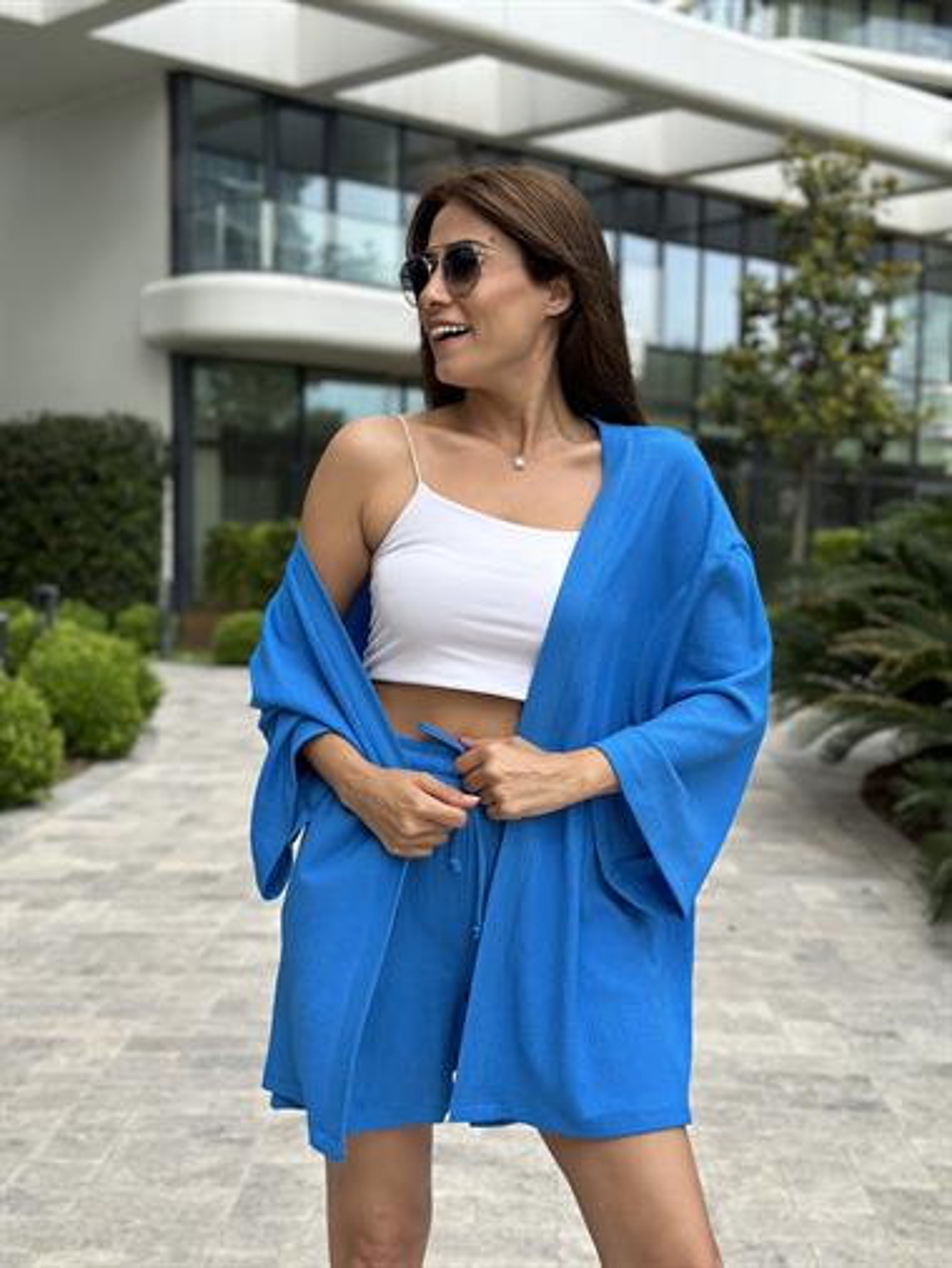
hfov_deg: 30.3
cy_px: 634
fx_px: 1759
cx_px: 476
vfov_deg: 39.6
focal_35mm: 48
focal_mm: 6.86
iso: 80
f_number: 1.78
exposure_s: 1/574
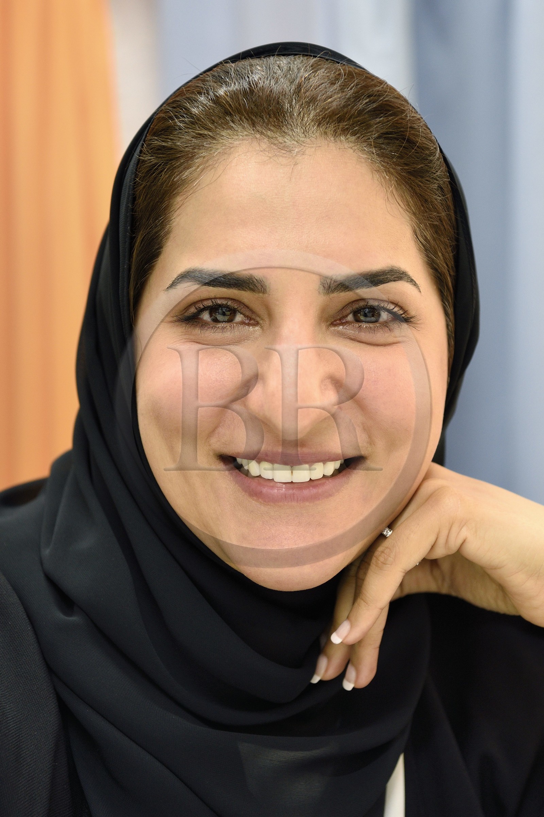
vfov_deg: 28.8
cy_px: 408
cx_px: 272
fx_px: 1587
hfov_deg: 19.5
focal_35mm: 70
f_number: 5
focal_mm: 70
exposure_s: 1/50
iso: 1600
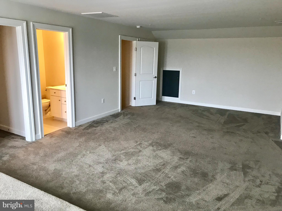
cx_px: 141
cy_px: 106
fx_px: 228
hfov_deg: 63.4
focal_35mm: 28
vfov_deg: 49.7
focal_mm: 3.99
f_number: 1.8
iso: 32
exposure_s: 1/30
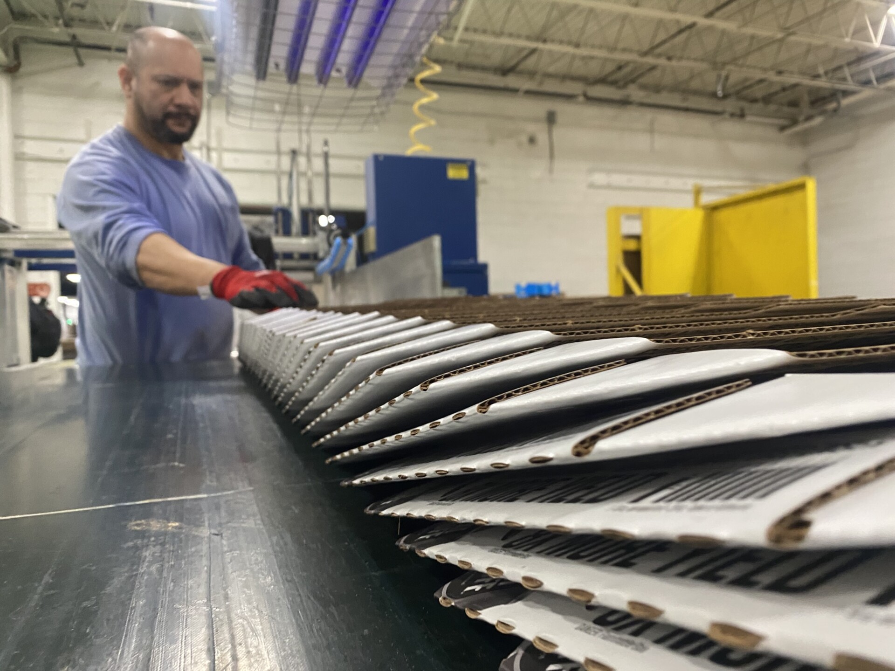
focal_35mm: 26
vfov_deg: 53.1
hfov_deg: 67.3
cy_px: 336
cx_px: 448
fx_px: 672
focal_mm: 4.25
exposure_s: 1/60
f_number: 1.8
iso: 400
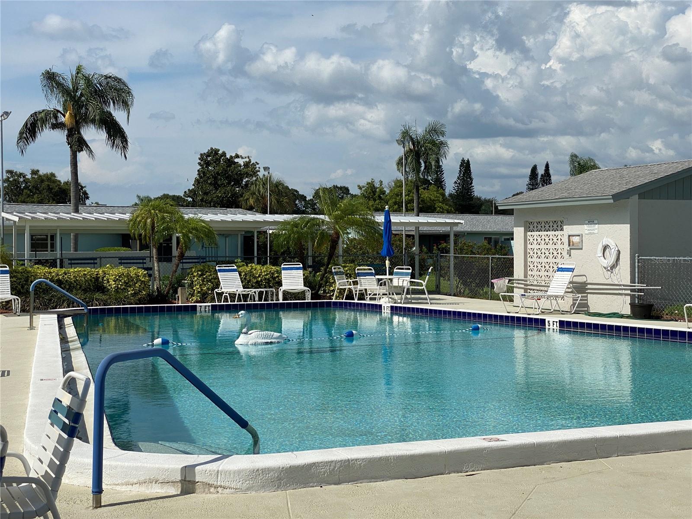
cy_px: 260
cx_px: 346
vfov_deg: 28.0
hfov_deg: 36.8
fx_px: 1040
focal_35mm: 52
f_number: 2
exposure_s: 1/3425
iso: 20
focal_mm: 6
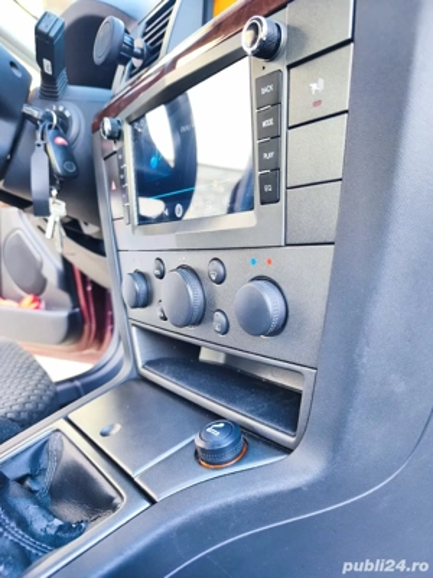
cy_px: 289
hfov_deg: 58.9
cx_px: 216
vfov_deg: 73.9
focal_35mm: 23
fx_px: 384
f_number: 1.65
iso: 500
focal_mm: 6.18
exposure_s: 1/50.3
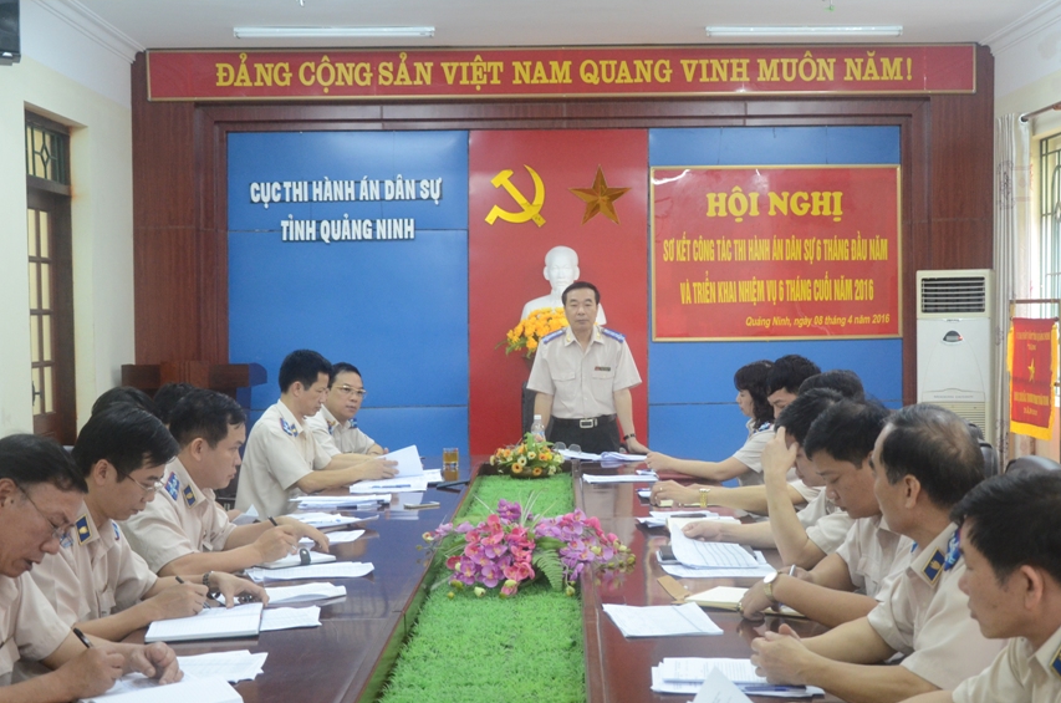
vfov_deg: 24.9
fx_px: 1588
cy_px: 411
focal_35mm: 54
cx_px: 627
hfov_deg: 36.8
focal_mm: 30
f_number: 4.2
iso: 1600
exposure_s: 1/60
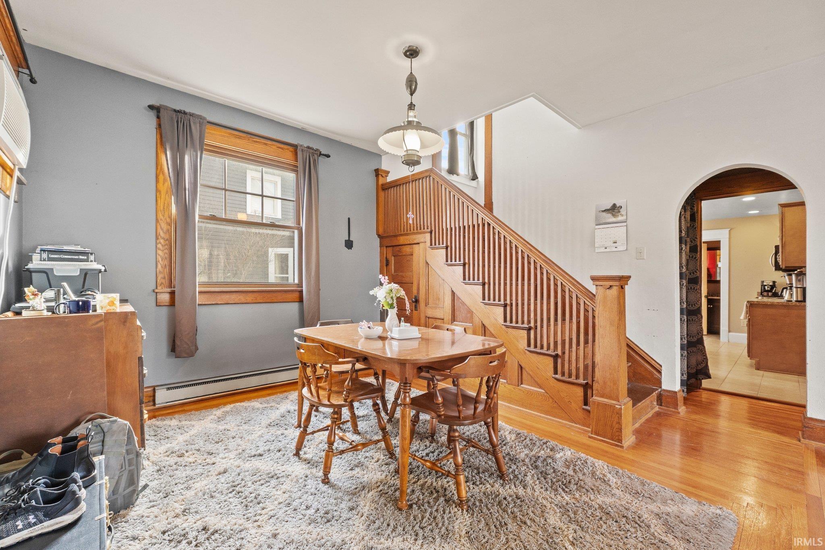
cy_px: 275
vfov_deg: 77.3
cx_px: 412
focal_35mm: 15
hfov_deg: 100.4
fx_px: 344
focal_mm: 10
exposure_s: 1/3
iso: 800
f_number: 5
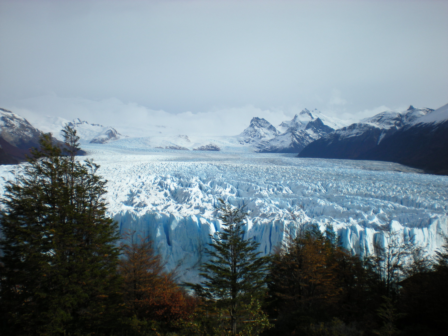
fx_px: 492
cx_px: 224
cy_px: 168
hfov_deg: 49.0
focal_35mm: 38
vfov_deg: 37.7
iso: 64
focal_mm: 6.3
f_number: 4.6
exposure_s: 1/891
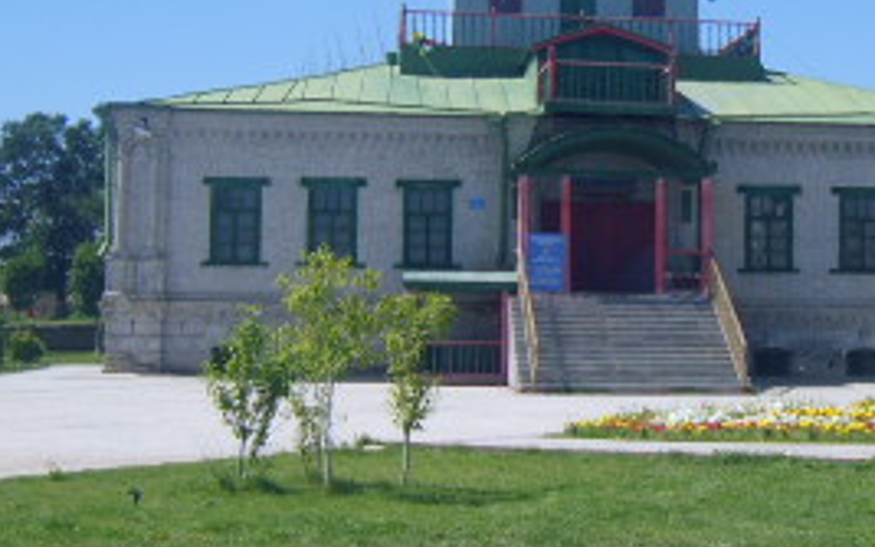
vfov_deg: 14.7
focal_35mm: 89
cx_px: 669
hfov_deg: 23.0
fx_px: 2123
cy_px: 190
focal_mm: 7.4
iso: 50
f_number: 7.1
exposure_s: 1/250
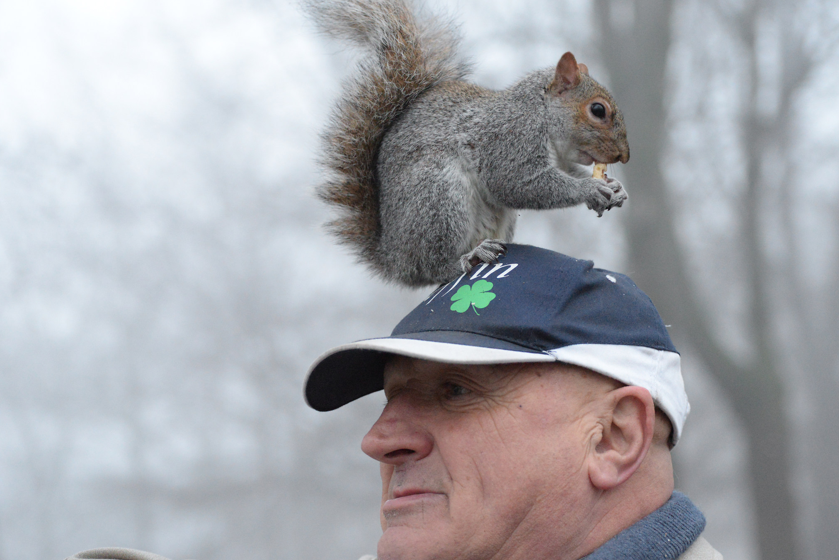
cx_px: 488
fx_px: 1935
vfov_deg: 16.5
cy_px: 255
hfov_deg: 24.4
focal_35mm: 83
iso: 6400
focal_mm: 70
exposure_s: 1/200
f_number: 4.5
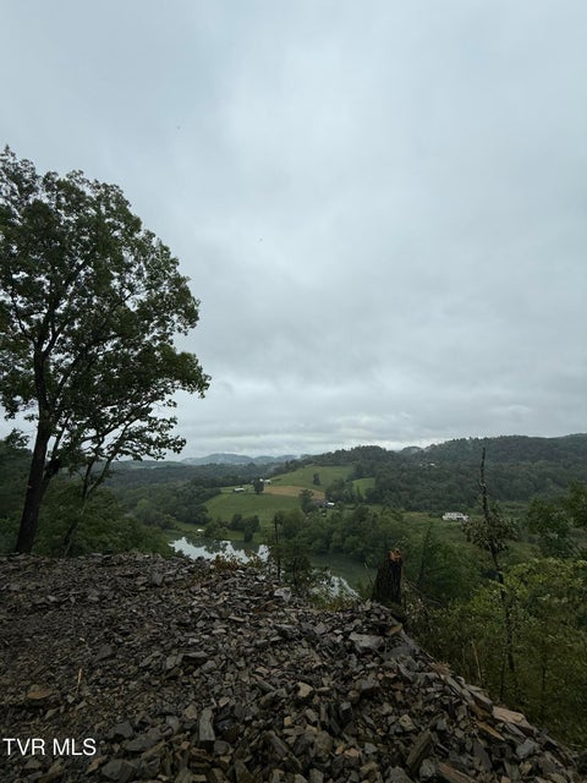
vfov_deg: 102.1
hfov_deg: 85.7
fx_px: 317
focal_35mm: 14
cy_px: 392
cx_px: 294
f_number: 2.2
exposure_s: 1/482
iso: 50
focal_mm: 2.22
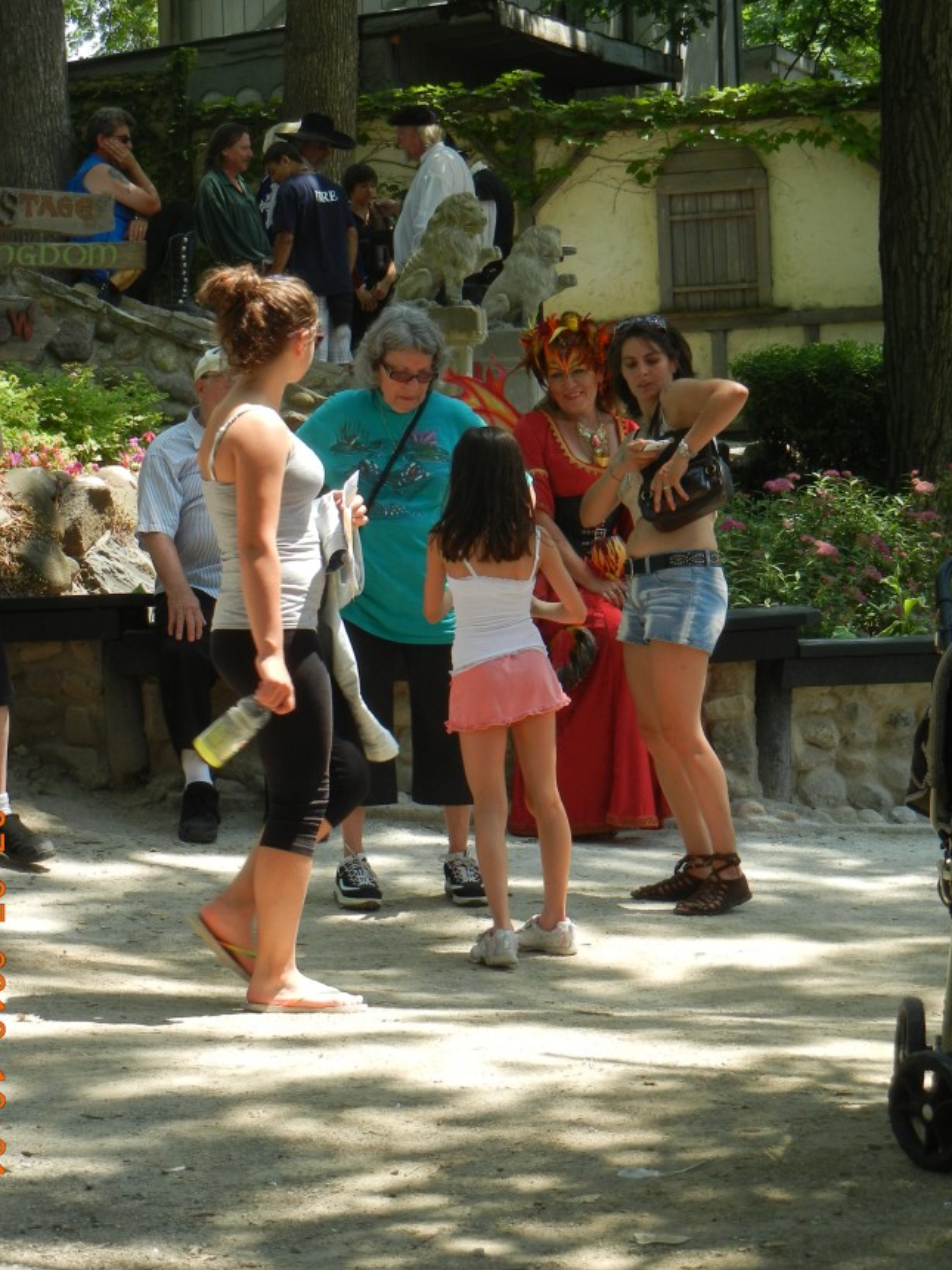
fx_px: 3887
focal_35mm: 106
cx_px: 435
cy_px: 517
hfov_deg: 14.0
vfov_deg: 18.5
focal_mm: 16
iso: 160
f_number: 4.4
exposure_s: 1/264
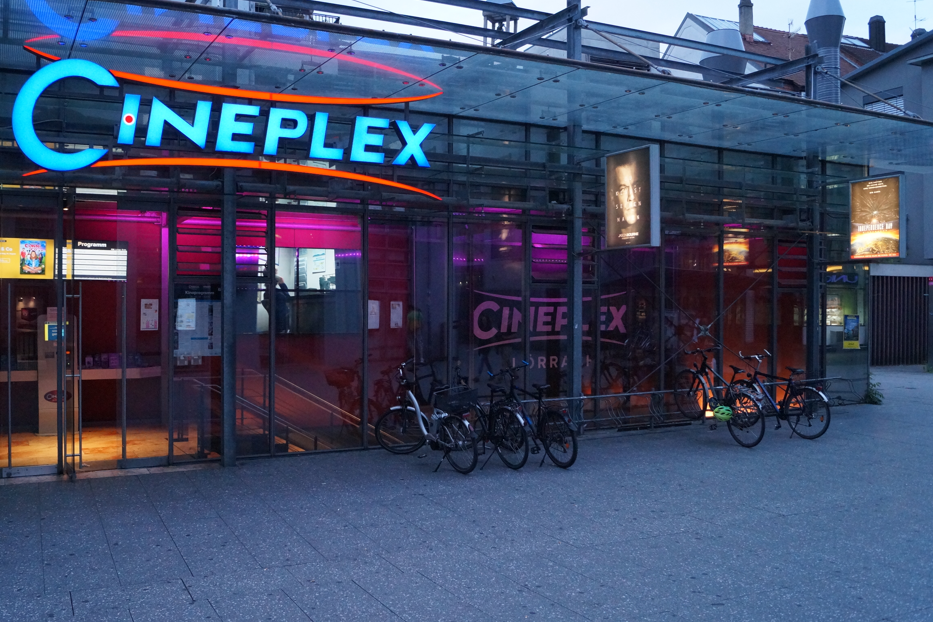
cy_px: 316
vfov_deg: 41.1
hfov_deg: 58.4
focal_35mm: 32
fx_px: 829
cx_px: 388
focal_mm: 18
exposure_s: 1/160
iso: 1600
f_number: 3.5
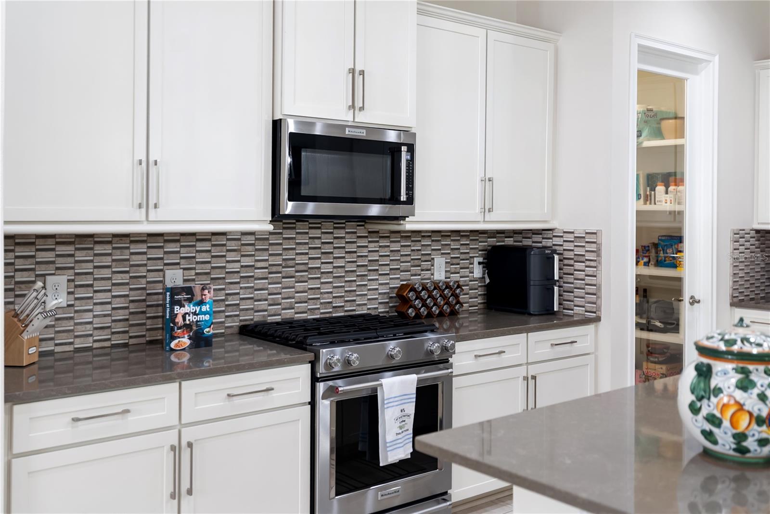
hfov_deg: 54.4
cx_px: 385
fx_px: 749
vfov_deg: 37.9
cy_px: 257
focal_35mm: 35
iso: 125
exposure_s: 1/15
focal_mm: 35
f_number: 2.8
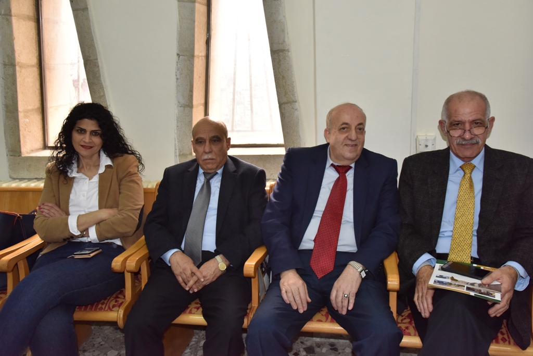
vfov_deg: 41.1
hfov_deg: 58.7
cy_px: 178
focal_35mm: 32
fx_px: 474
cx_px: 266
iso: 2500
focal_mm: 32
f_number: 8
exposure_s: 1/250
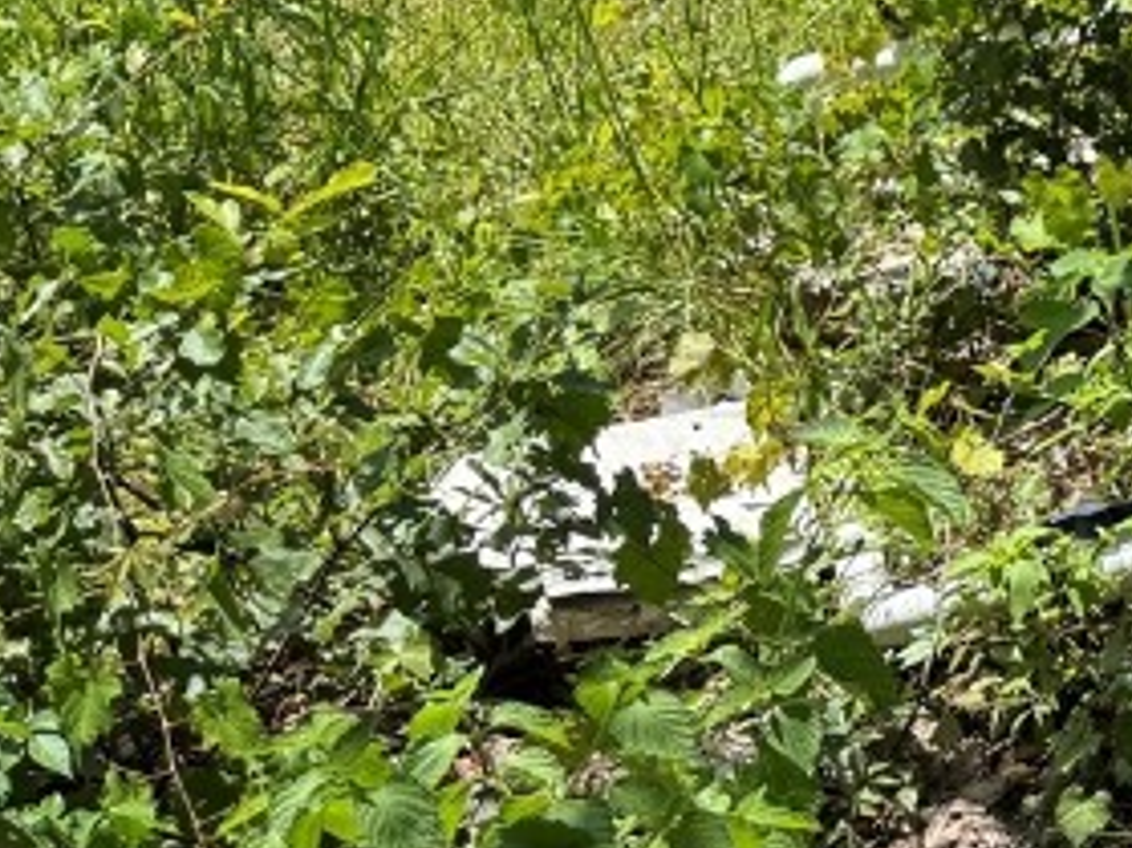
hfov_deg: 17.7
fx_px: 2877
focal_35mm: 88
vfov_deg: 16.2
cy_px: -114
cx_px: 2061
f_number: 1.78
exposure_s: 1/1923
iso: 80
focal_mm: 6.76
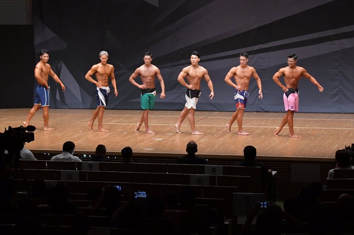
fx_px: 1061
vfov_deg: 12.7
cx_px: 177
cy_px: 118
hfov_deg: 18.9
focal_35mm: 108
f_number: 5.6
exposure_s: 1/400
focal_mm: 72
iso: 6400
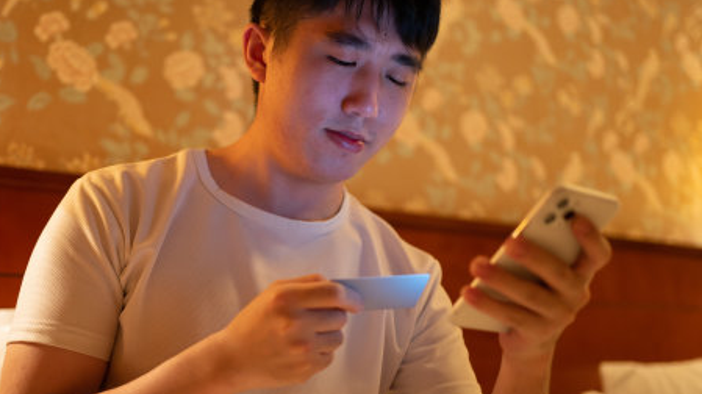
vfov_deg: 23.9
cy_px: 224
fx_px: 930
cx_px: 292
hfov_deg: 41.2
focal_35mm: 50
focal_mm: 35
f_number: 1.8
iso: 640
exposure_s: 1/40
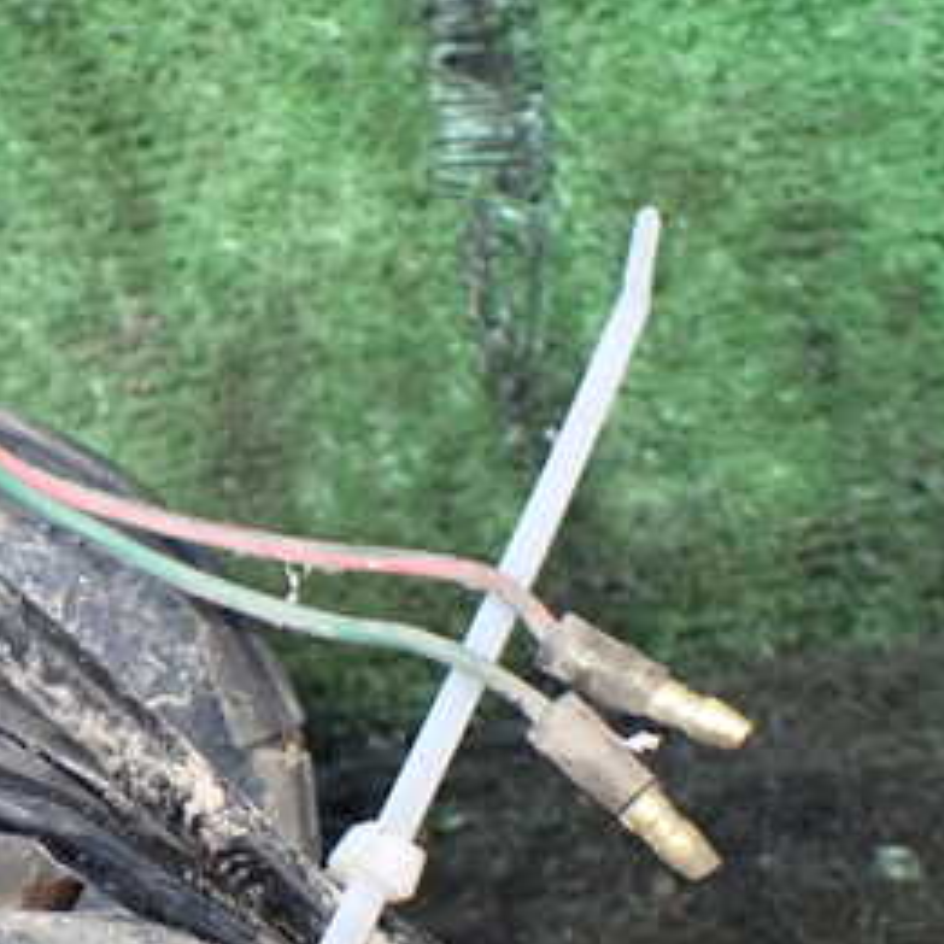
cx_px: -22
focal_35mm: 61
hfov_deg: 26.5
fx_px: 1882
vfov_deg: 27.6
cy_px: 752
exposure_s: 1/80
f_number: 2.3
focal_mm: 5.4
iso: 800
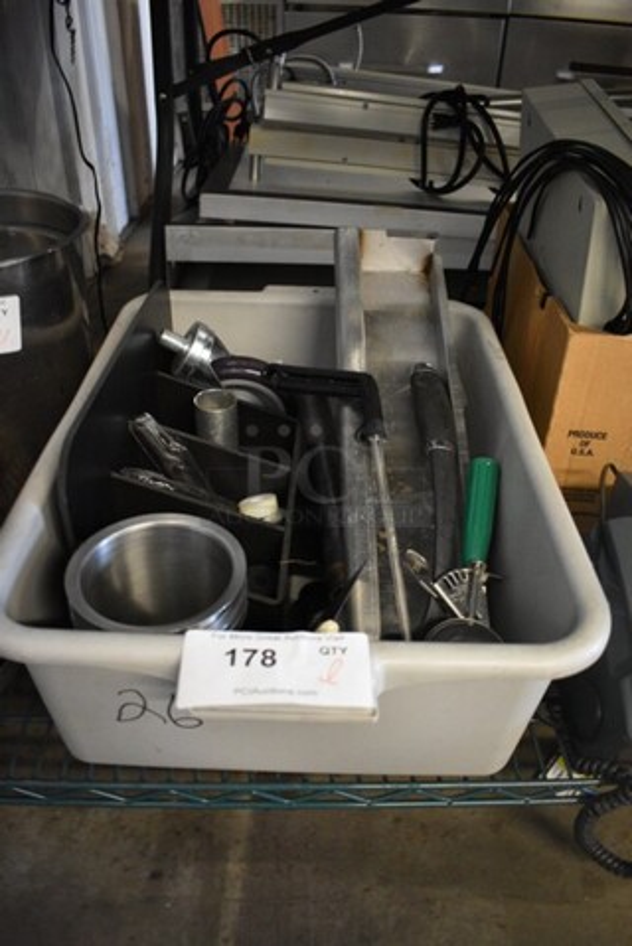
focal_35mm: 27
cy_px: 473
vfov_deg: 67.4
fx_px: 710
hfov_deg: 48.0
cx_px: 316
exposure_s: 1/125
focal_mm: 18
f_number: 3.5
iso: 2800
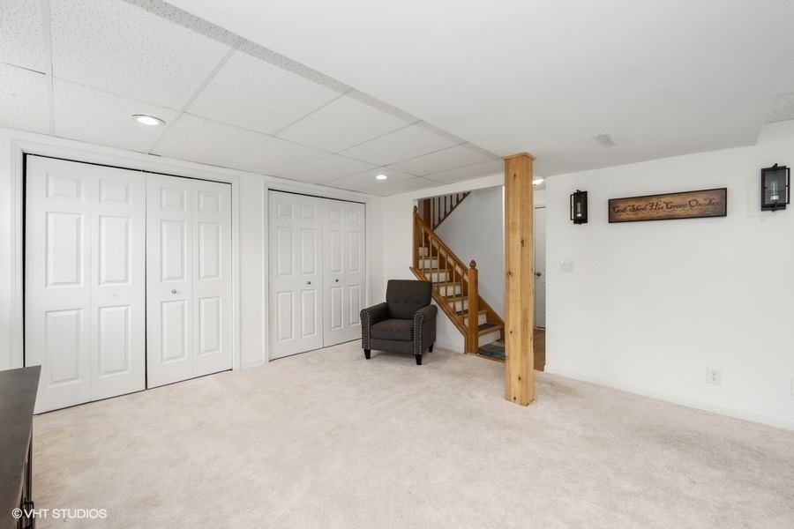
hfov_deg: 104.3
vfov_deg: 81.2
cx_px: 397
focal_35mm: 14
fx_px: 309
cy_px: 264
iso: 200
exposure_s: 1/50
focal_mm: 14
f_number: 8
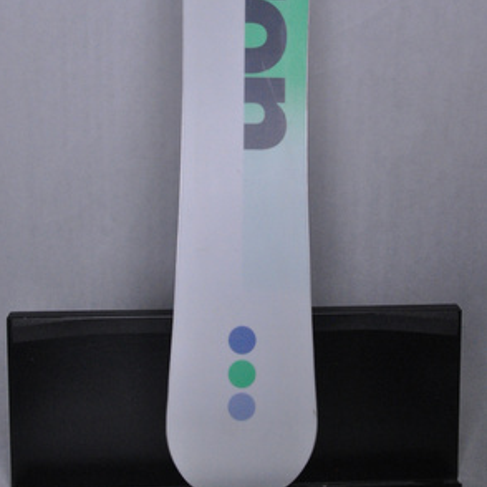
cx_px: 241
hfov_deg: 34.9
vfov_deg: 34.3
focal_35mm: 49
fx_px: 774
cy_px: 129
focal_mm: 25
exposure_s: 1/125
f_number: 11
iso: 3200
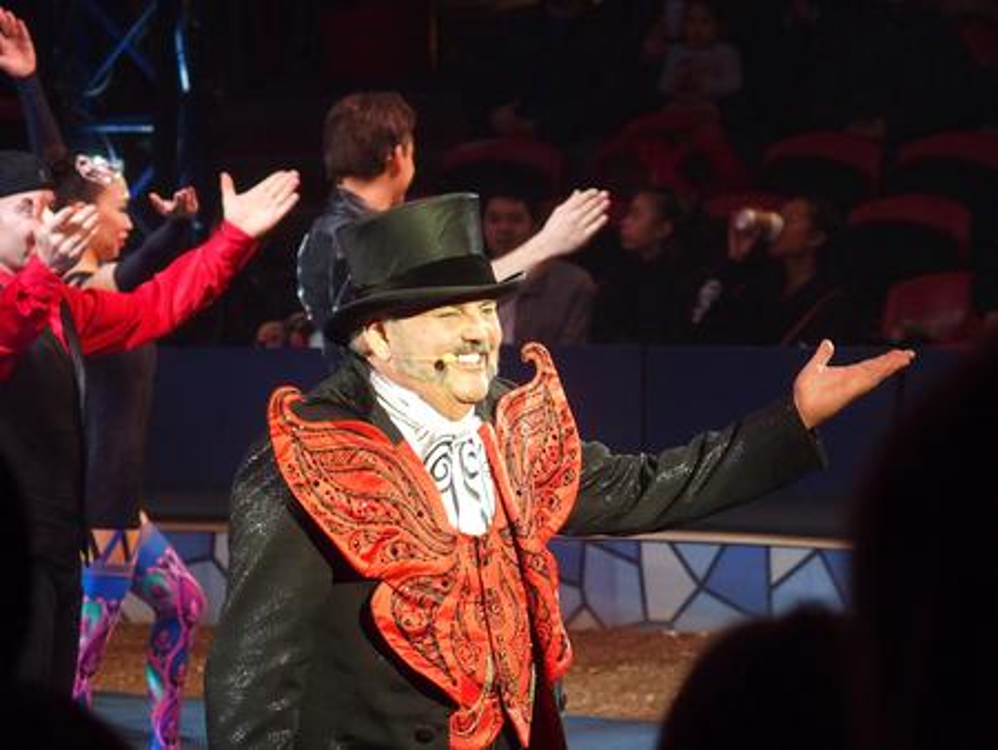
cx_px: 499
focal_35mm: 200
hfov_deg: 9.9
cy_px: 375
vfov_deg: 7.4
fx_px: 5769
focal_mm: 42.5
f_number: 2.8
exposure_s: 1/100
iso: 640
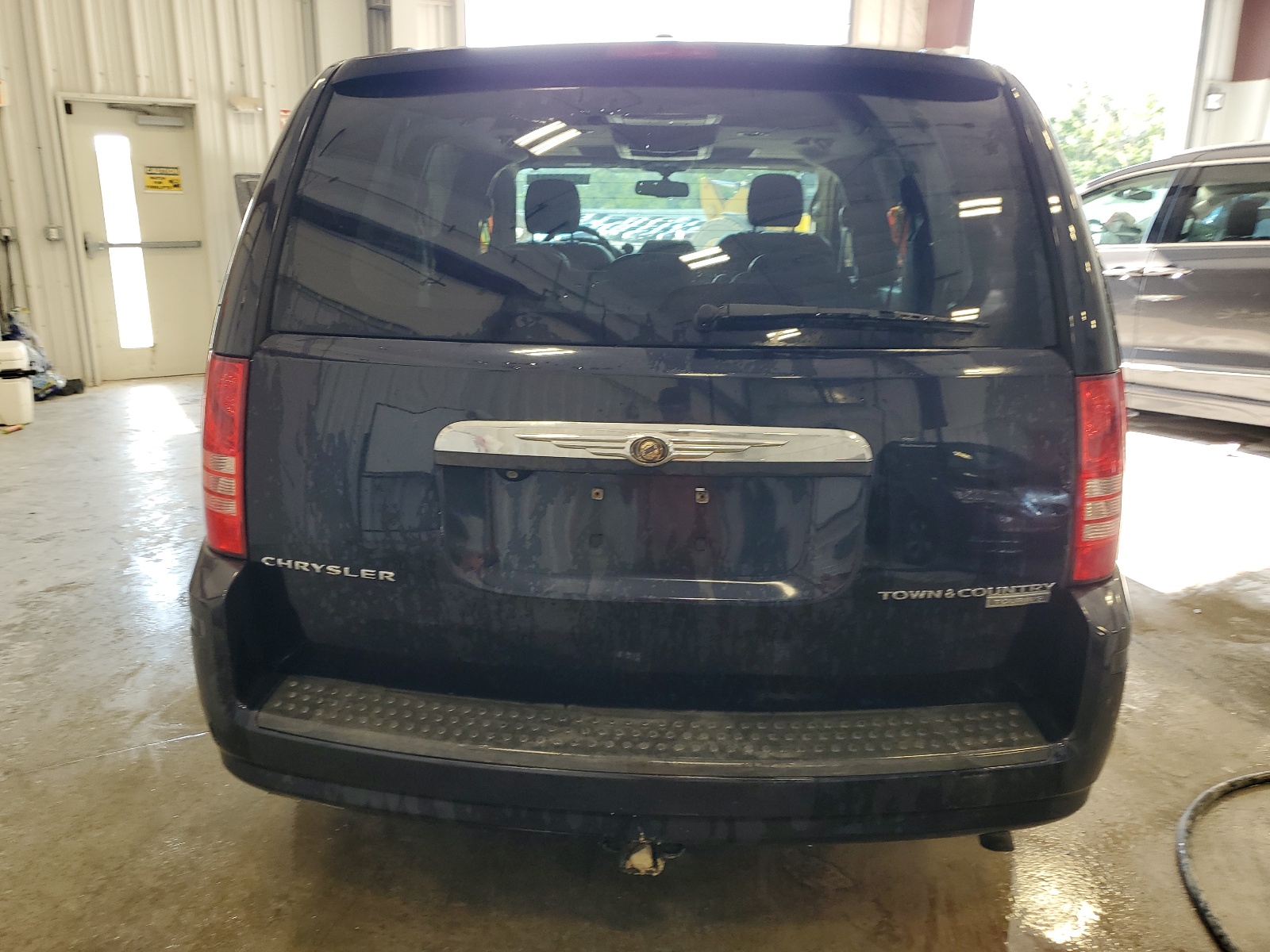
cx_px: 635
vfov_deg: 53.1
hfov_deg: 67.3
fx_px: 954
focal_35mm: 26
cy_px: 476
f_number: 1.5
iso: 50
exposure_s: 1/100
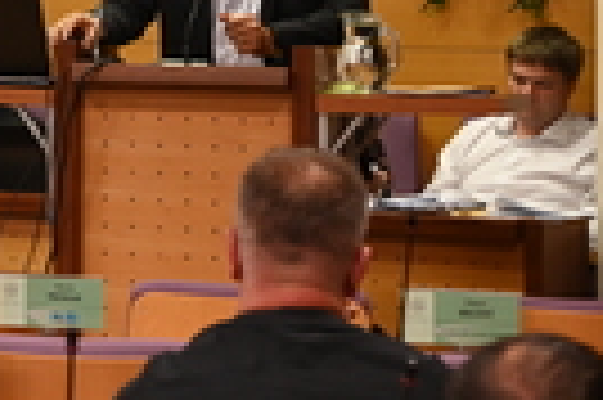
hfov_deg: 9.1
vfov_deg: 6.2
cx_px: -369
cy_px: -65
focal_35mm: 219
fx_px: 3664
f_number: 4
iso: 1400
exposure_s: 1/125
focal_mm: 65
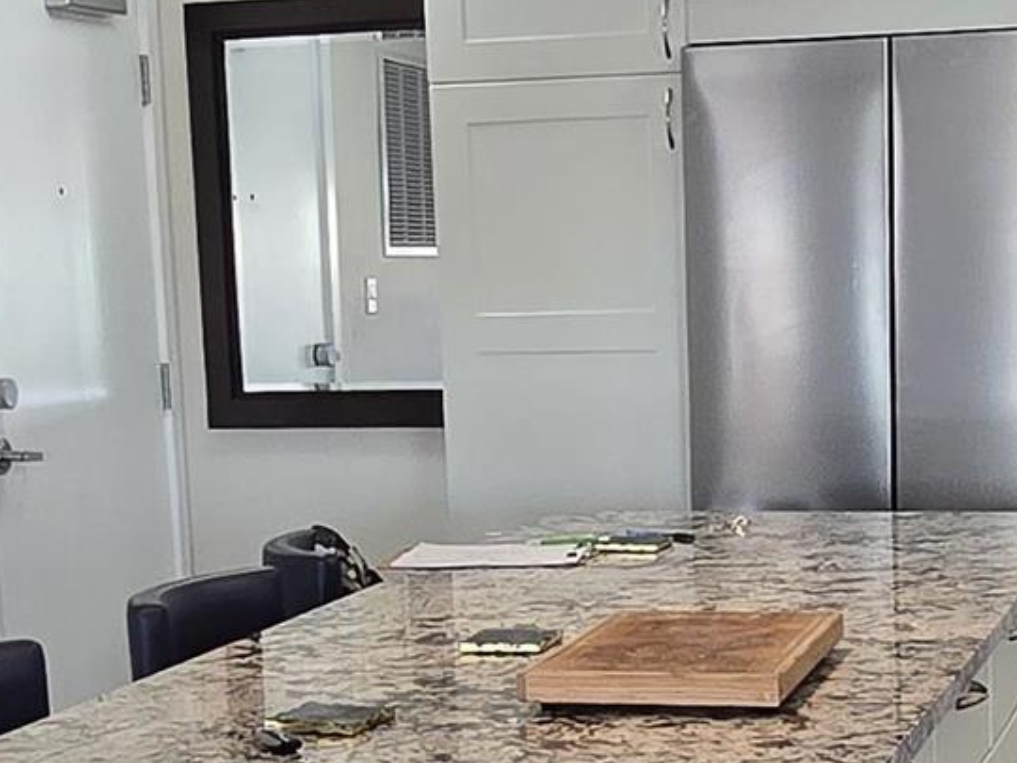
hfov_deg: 26.2
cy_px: 674
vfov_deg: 19.6
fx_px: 2174
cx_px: 667
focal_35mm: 74
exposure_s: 1/60
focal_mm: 2.2
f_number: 2.2
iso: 200
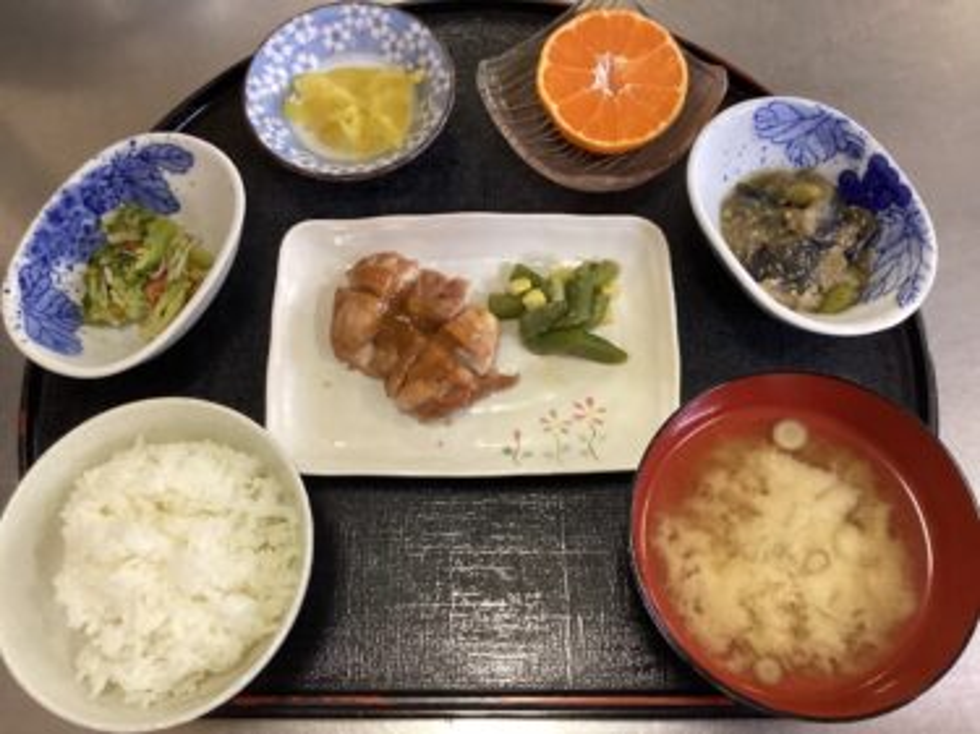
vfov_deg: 45.4
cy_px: 367
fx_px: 877
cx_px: 490
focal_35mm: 31
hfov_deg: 58.4
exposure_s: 1/60
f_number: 2.4
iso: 320
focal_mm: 3.3
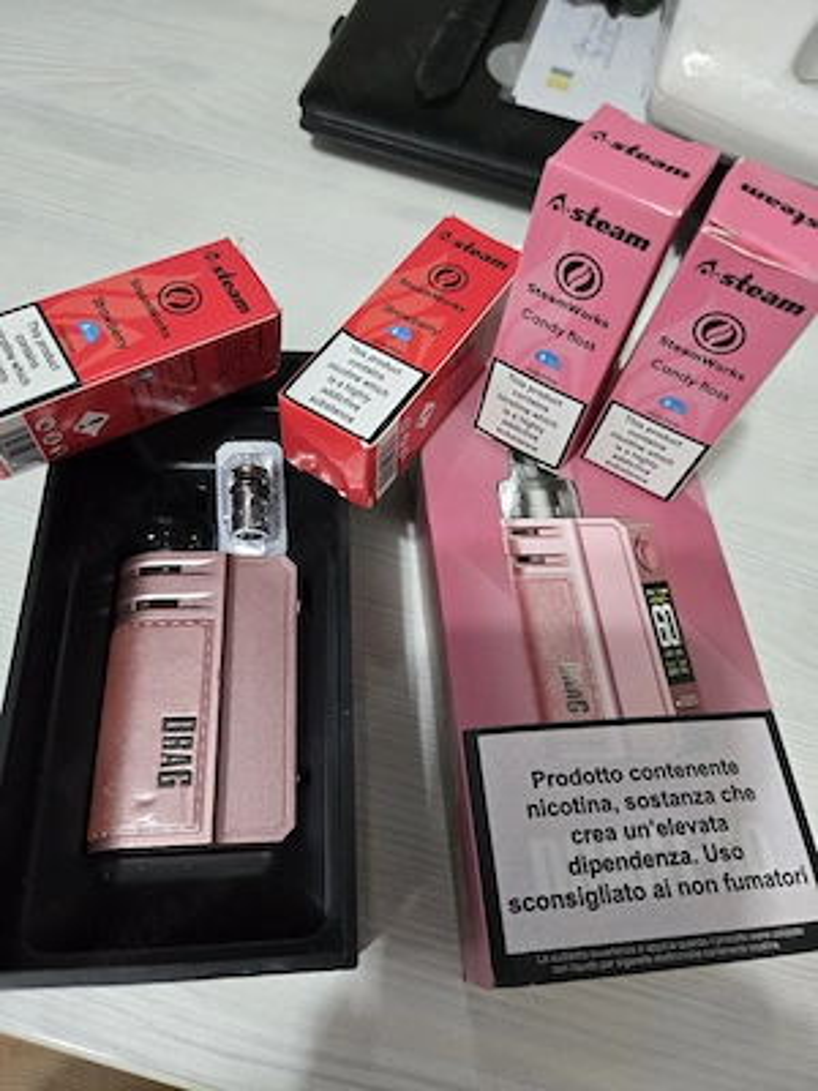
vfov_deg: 73.9
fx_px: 725
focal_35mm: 23
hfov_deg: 58.9
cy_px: 546
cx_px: 409
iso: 640
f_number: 1.8
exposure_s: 1/101
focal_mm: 5.4
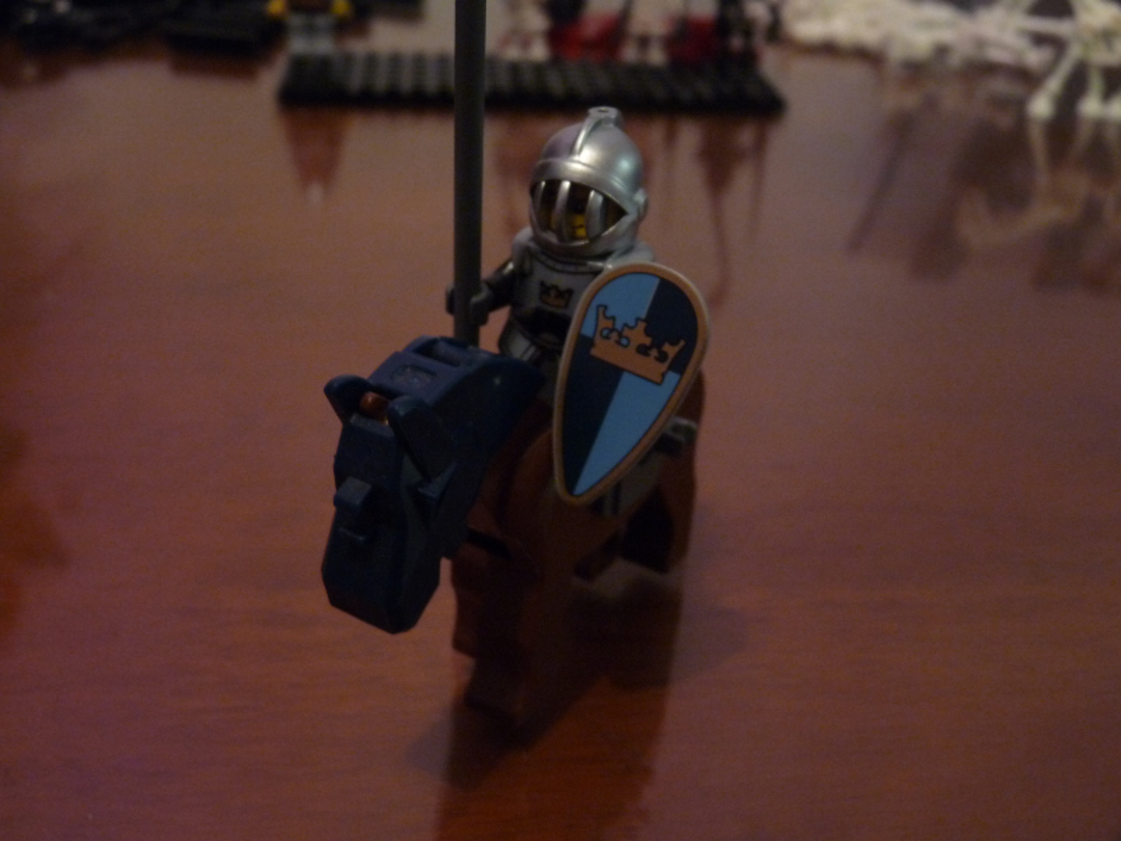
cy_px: 420
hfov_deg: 46.8
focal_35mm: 40
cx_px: 560
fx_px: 1295
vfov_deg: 36.0
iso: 400
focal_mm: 7.1
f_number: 3
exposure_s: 1/8
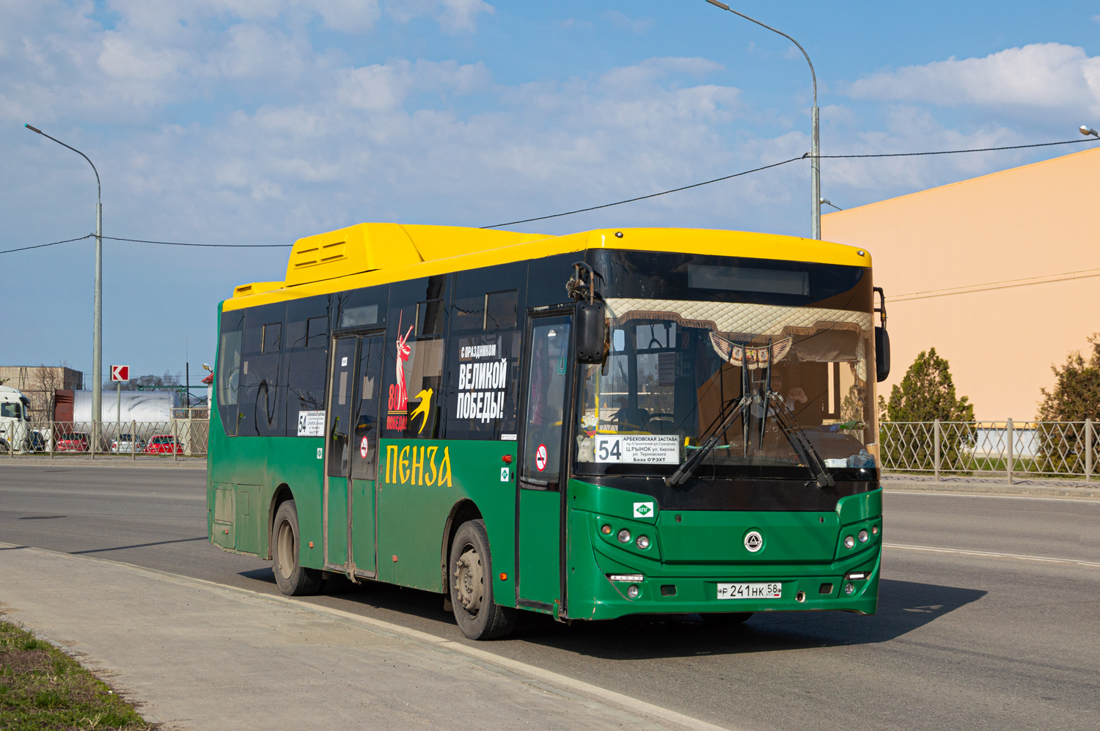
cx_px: 550
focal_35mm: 45
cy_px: 366
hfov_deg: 43.6
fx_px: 1374
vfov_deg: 29.8
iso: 100
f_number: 5.6
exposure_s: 1/1000
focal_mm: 30
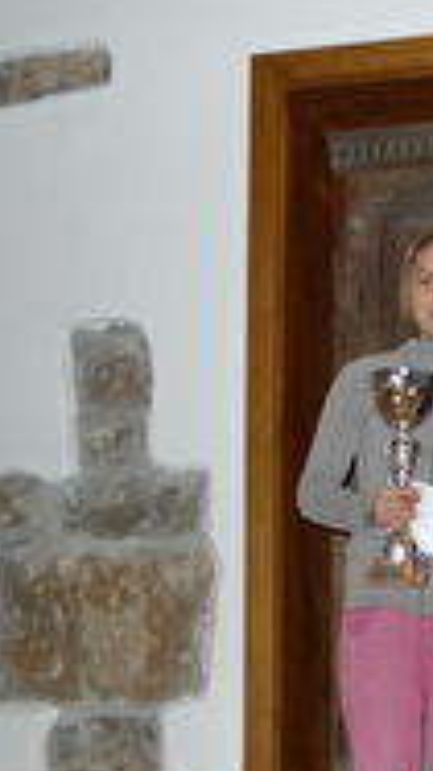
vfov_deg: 33.7
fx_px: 1226
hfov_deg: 18.7
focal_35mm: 60
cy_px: 637
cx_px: 548
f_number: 2
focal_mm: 5.1
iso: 160
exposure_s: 1/125
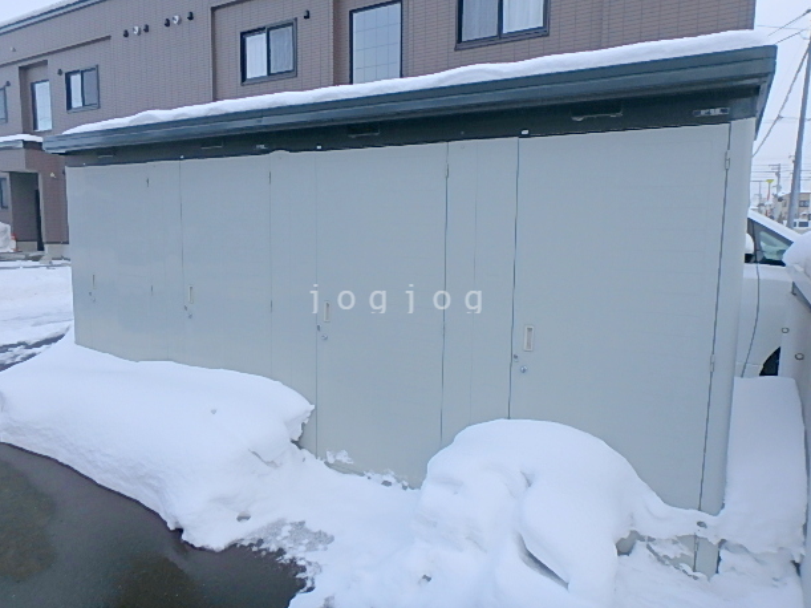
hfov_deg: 76.4
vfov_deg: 61.1
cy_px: 297
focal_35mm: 22
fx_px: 515
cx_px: 398
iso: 125
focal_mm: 3.7
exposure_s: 1/320
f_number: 3.5
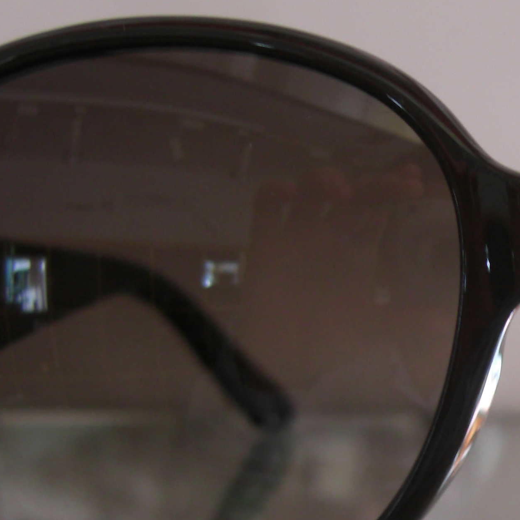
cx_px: 562
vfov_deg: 17.6
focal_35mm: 98
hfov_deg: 17.2
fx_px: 1666
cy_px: 408
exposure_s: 1/40
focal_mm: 7.9
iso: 100
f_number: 2.8
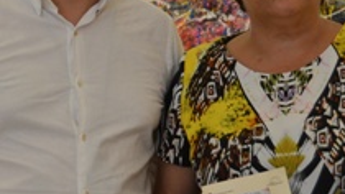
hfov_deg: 11.7
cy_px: -2
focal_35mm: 182
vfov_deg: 6.6
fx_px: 1665
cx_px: 0
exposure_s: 1/60
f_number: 4.8
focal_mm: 38
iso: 450
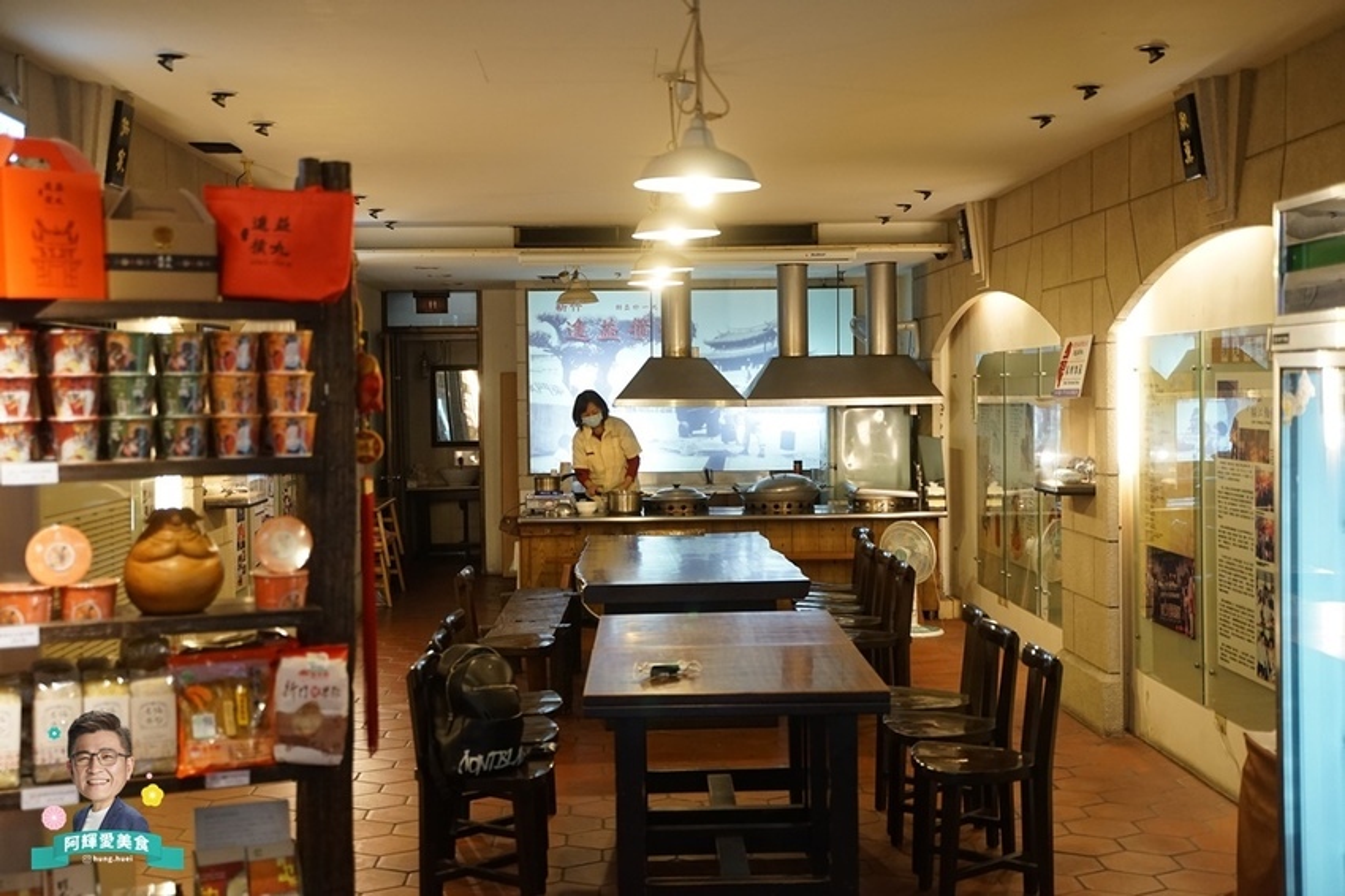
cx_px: 672
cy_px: 448
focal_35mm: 47
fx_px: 1755
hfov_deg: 41.9
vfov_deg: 28.6
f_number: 2.8
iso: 2000
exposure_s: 1/125
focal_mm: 47
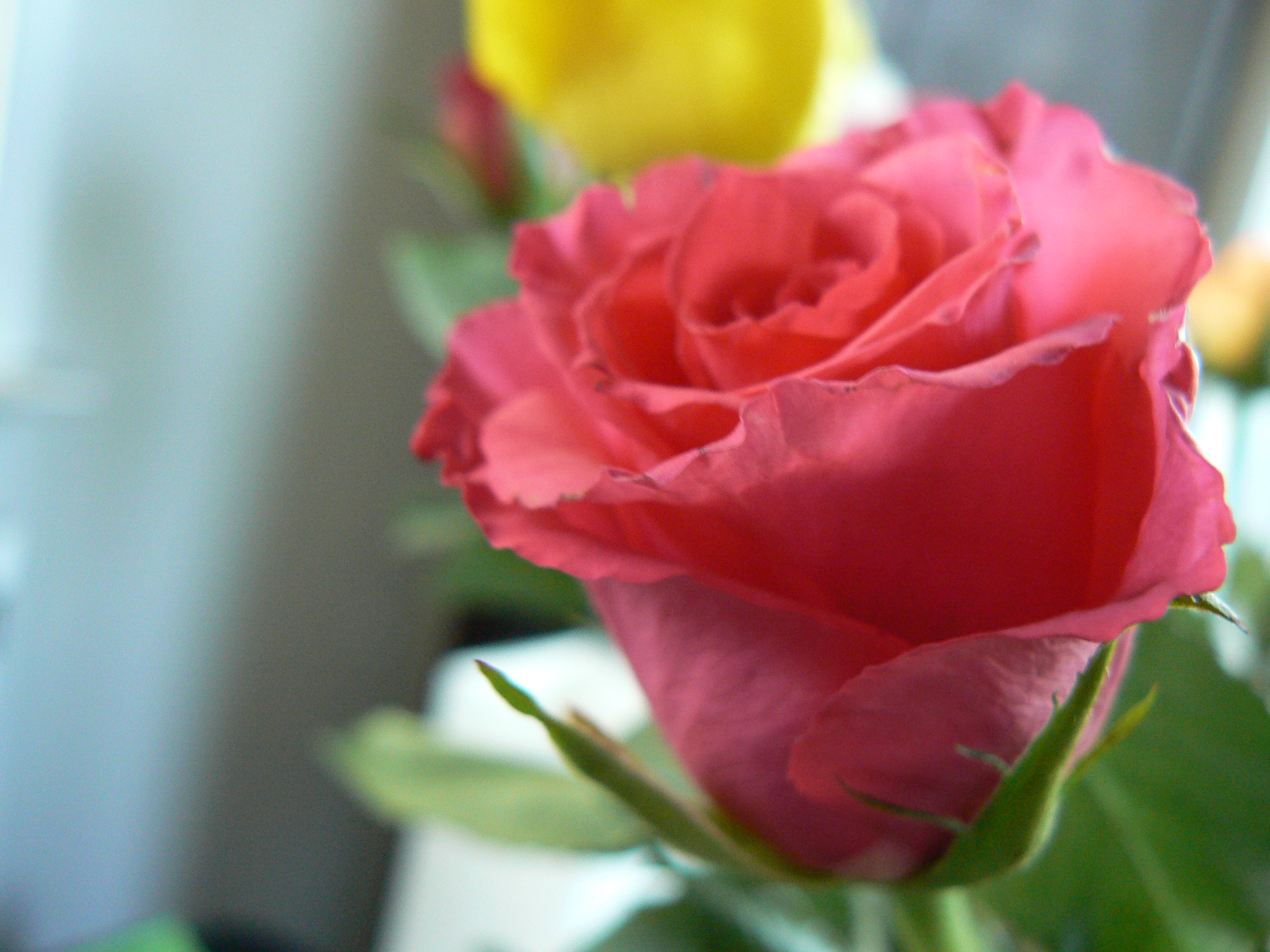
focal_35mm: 36
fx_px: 1321
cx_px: 635
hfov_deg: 51.4
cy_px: 476
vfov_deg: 39.7
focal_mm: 6
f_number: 2.8
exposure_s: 1/15
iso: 200
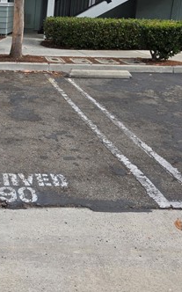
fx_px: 374
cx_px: -27
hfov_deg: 25.1
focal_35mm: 47
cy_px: 99
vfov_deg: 42.1
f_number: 1.8
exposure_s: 1/545
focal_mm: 5.4
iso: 25
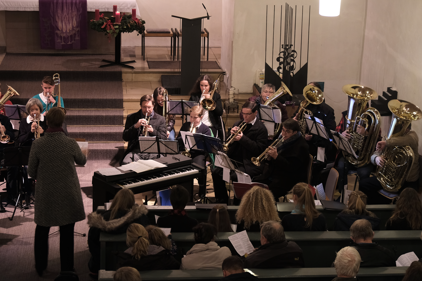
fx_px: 985
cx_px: 212
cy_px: 142
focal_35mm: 84
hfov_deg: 24.2
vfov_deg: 16.3
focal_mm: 55
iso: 1600
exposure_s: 1/20
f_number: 4
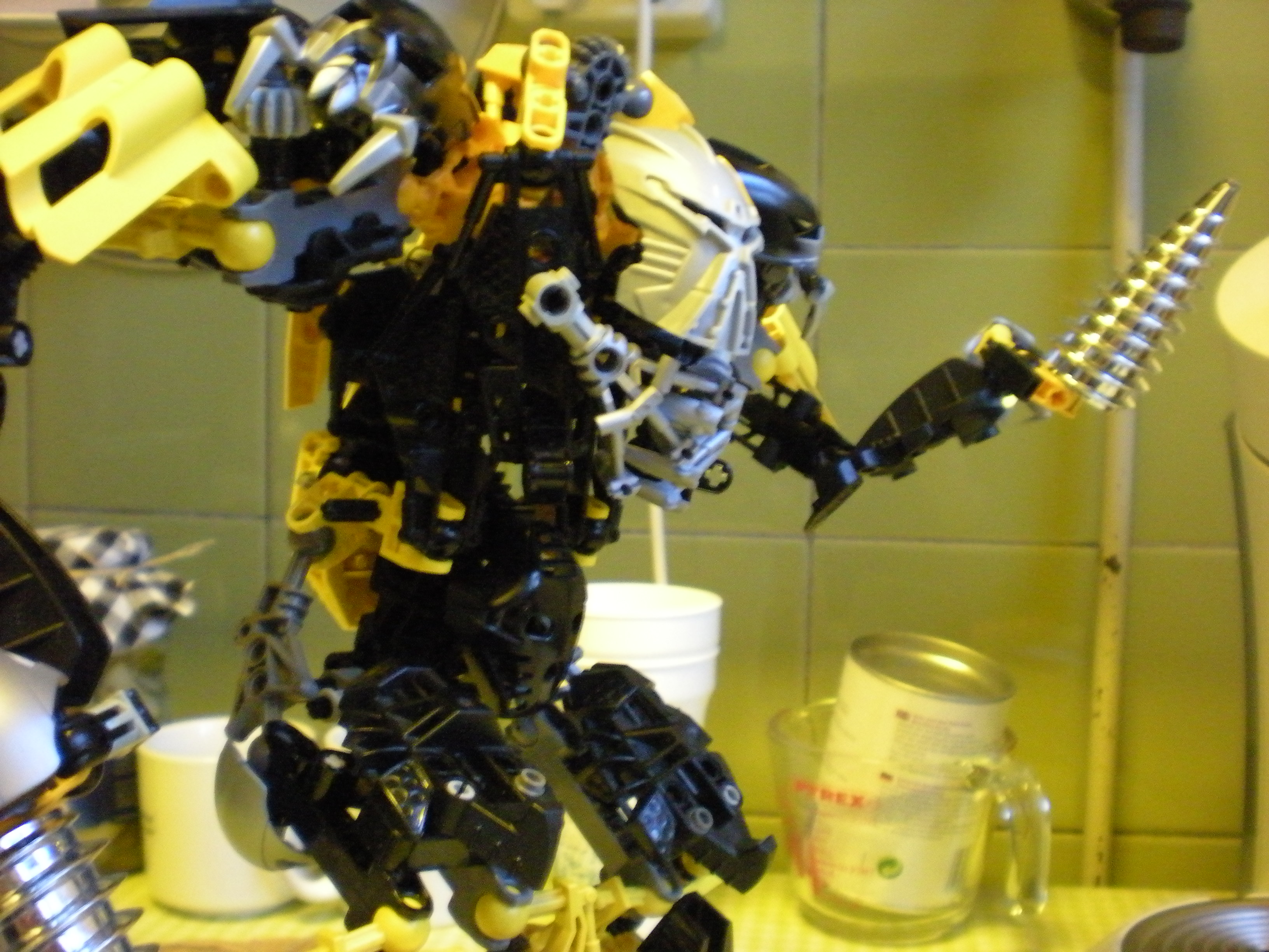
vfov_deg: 37.7
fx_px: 1393
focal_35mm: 38
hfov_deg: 49.0
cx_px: 634
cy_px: 476
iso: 800
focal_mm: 6.3
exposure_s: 1/5.6
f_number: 3.1
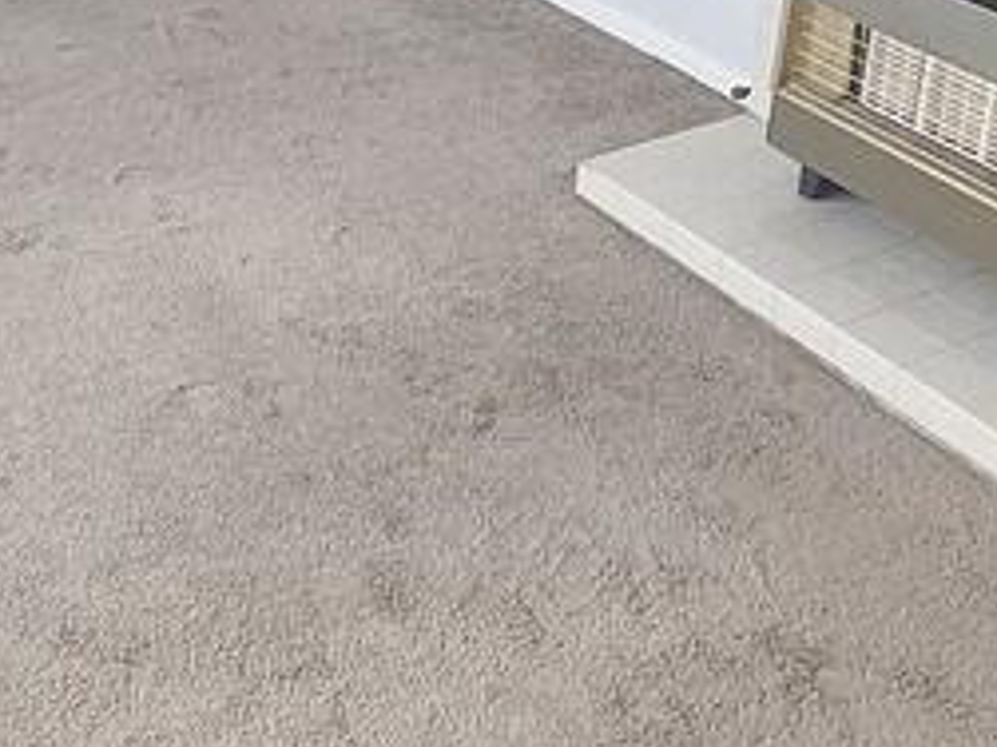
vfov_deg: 23.2
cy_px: -314
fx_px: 1526
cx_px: 24
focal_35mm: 53
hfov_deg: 33.4
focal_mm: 1.7
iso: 64
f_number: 2.2
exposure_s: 1/100
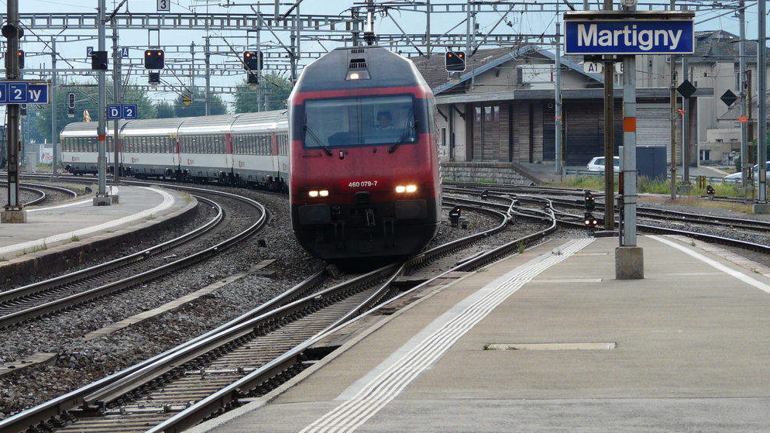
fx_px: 3512
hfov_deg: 12.5
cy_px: 179
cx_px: 383
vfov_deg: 7.1
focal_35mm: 172
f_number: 4
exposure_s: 1/200
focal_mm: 25.9
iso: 100
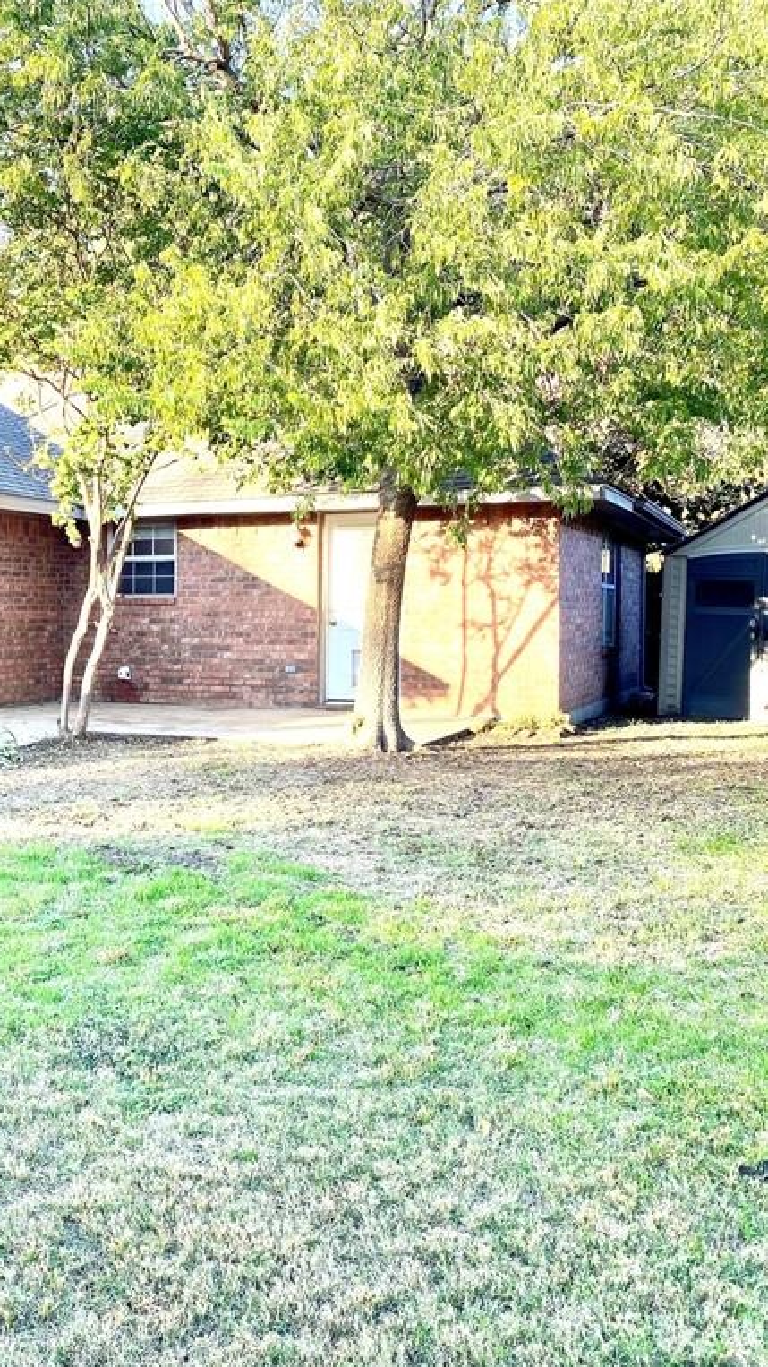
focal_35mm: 38
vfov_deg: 52.8
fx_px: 1376
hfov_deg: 29.9
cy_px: 686
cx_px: 86
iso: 32
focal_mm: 4.25
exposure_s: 1/169
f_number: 1.8
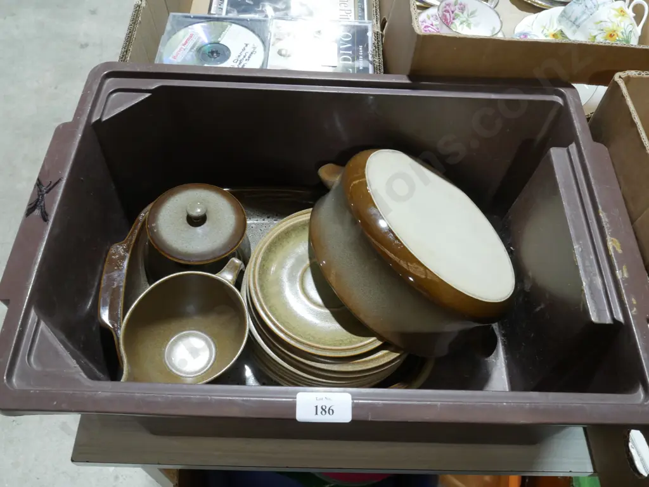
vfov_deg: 46.8
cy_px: 244
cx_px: 324
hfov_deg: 59.9
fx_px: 563
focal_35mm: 30
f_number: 9
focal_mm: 15
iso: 1600
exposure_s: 1/60
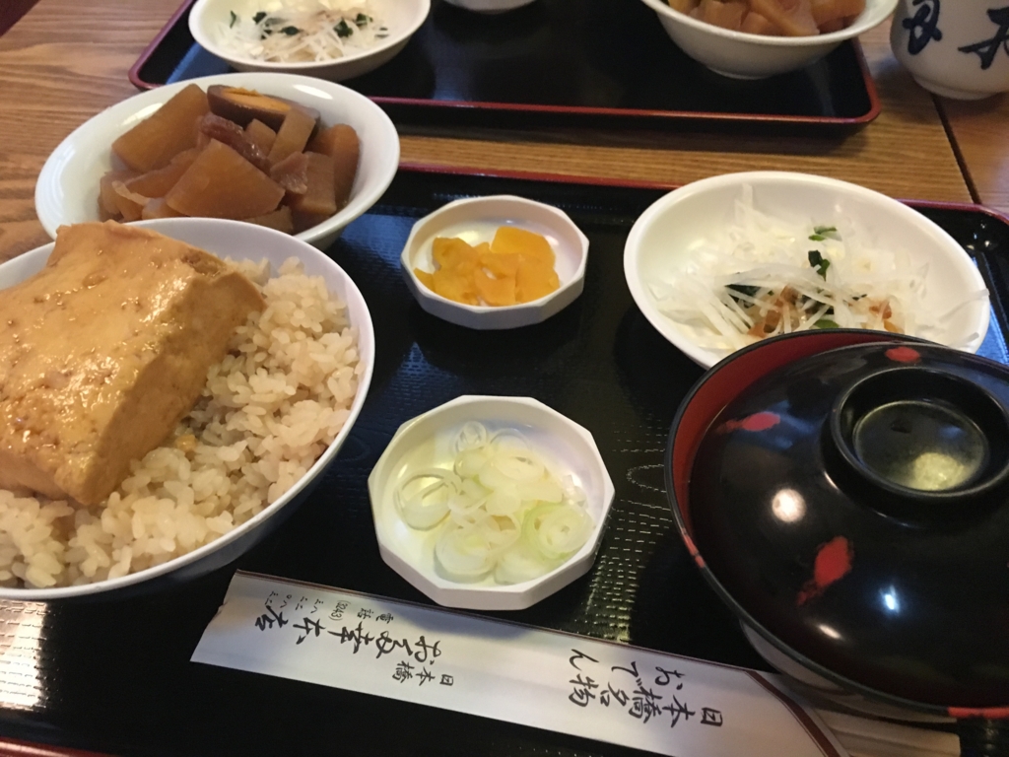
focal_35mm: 29
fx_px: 845
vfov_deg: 48.2
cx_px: 504
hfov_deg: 61.7
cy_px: 378
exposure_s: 1/15
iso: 320
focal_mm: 4.15
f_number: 2.2
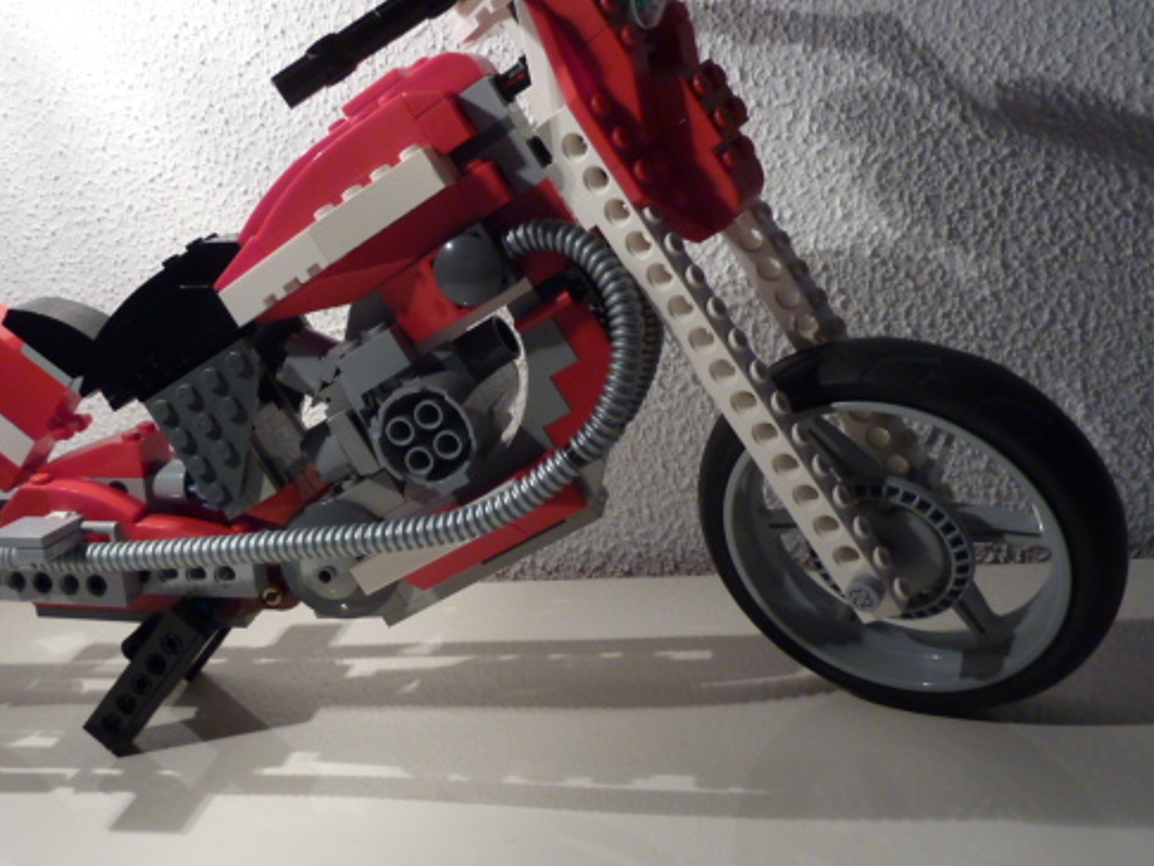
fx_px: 1100
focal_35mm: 33
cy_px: 374
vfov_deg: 42.9
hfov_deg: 54.8
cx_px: 443
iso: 160
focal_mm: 4.1
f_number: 3.3
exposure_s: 1/30
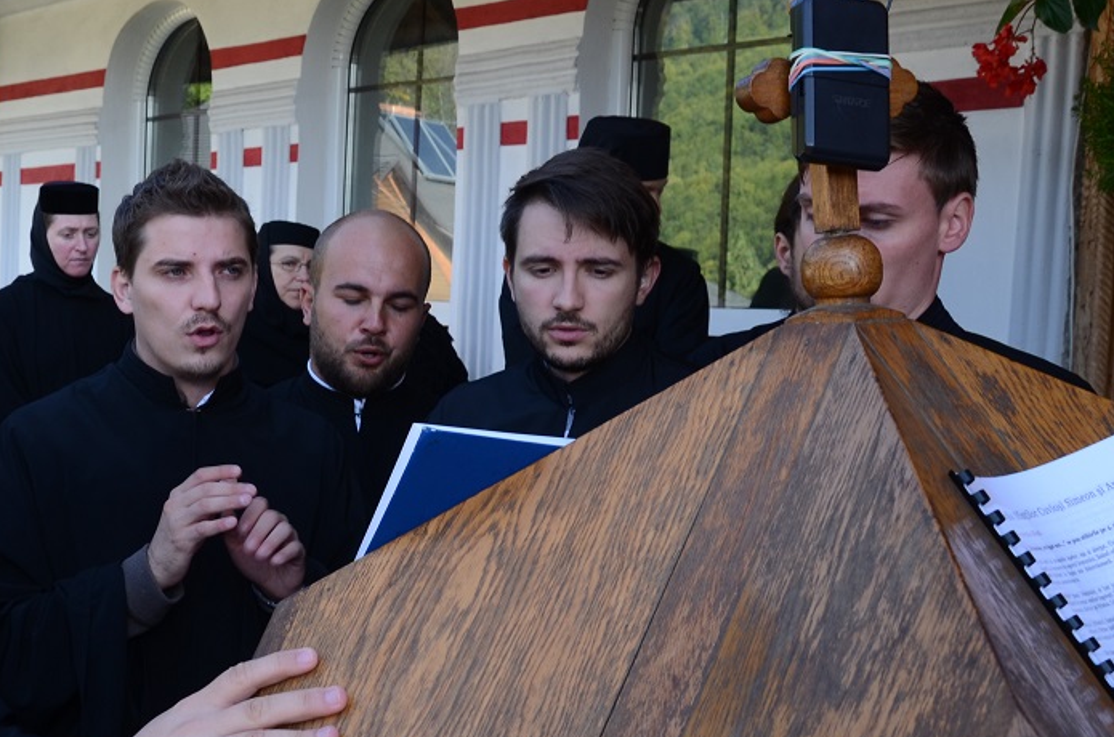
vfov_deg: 23.6
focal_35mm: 57
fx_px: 1760
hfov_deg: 34.6
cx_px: 332
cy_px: 423
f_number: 7.1
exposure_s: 1/125
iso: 200
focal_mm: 22
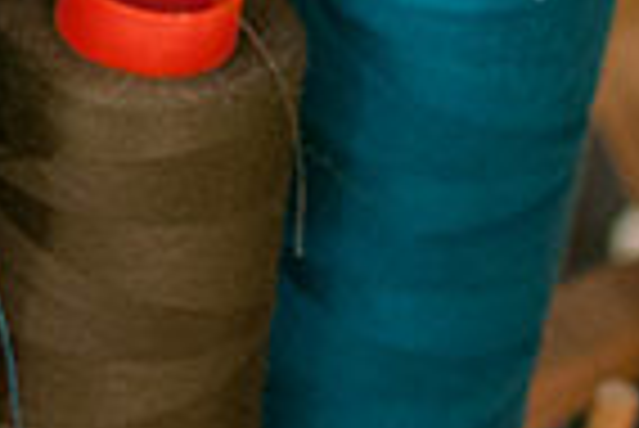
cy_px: -250
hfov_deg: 9.5
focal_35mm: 214
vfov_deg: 6.3
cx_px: -81
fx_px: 3803
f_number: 1.8
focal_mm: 35
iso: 400
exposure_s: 1/60
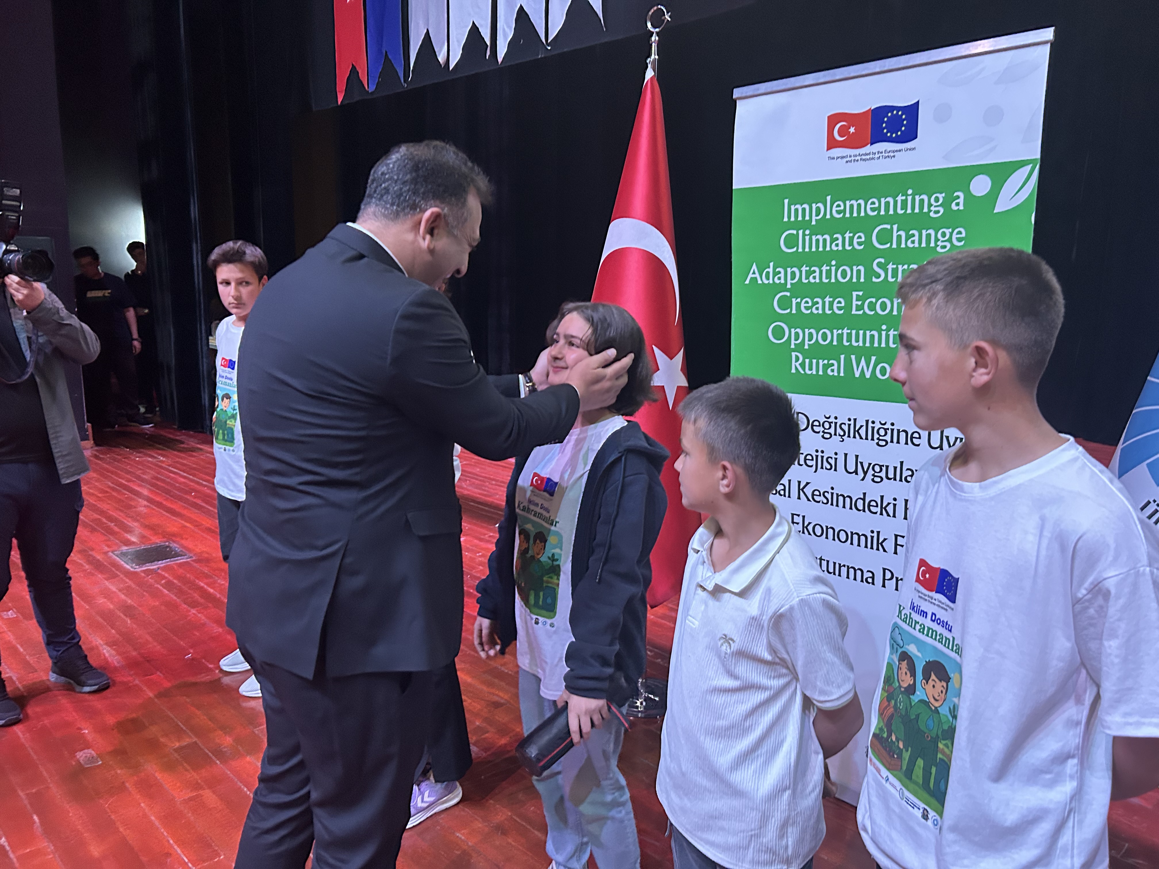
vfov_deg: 53.1
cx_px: 580
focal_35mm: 26
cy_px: 434
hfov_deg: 67.3
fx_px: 871
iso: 500
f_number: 1.5
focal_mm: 5.7
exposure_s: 1/50
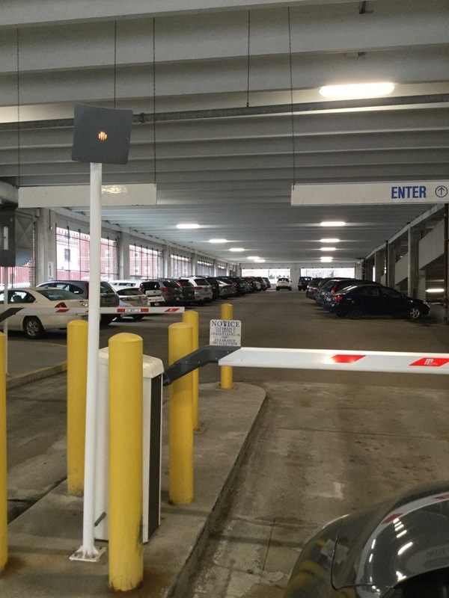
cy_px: 299
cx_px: 224
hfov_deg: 45.4
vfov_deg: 58.4
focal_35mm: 31
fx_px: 536
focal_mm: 3.3
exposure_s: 1/30
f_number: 2.4
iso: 125
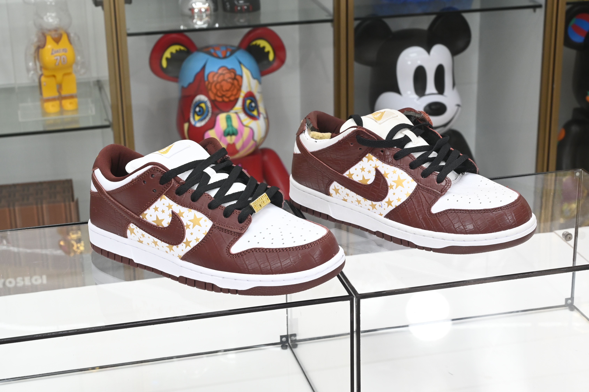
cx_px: 294
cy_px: 196
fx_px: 1144
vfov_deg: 19.4
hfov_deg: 28.9
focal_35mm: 70
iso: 2000
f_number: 14
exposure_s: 1/50
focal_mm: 70
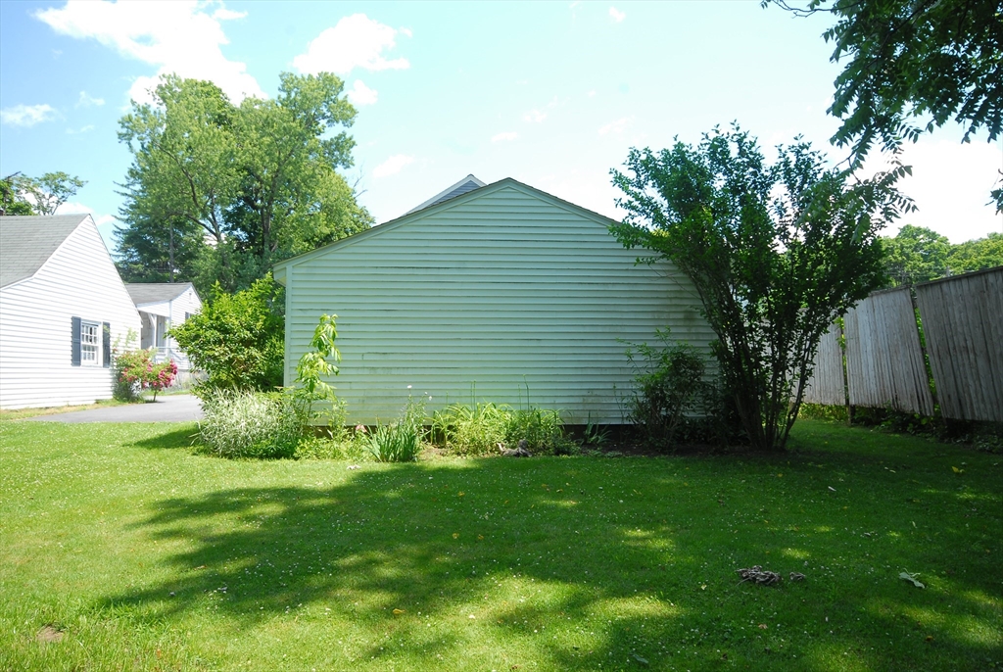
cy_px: 336
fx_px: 711
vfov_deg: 50.6
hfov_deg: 70.4
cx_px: 502
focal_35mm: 26
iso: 200
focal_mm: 17
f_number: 10
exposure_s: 1/60
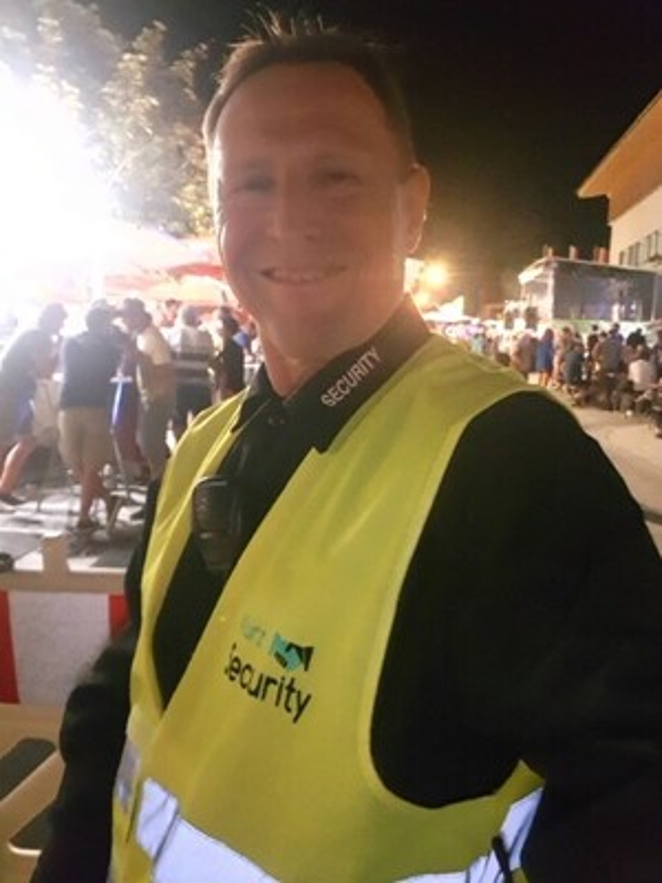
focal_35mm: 25
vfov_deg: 69.4
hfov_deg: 54.9
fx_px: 637
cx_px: 331
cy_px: 442
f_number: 1.7
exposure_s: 1/13
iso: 1250
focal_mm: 2.95
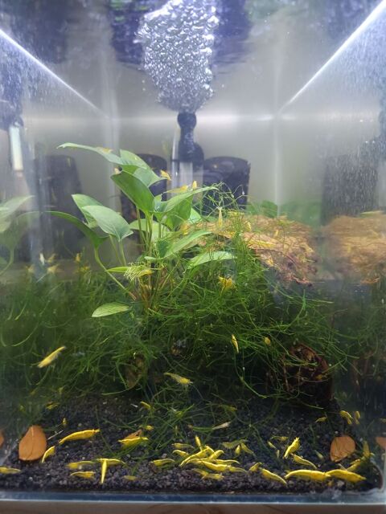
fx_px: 357
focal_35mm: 24
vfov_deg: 71.6
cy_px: 257
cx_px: 193
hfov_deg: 56.8
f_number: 1.7
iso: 1007
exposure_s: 1/33.3
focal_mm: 5.31
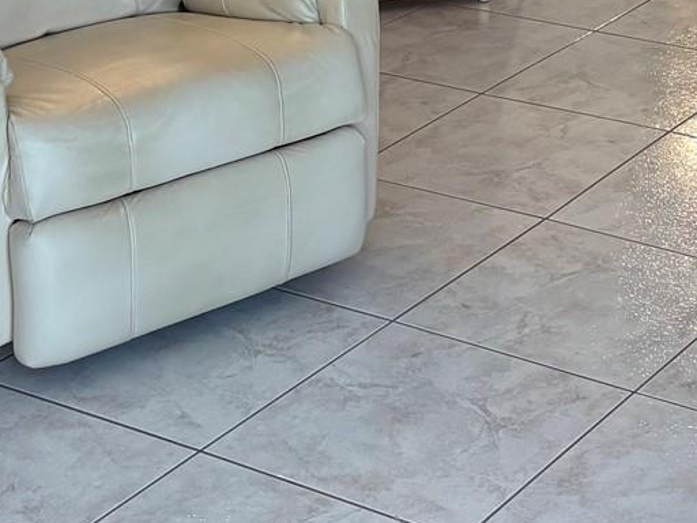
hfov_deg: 18.4
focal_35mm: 104
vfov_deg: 13.2
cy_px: -342
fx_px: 2094
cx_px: 709
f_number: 1.6
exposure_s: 1/120
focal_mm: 5.96
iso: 125
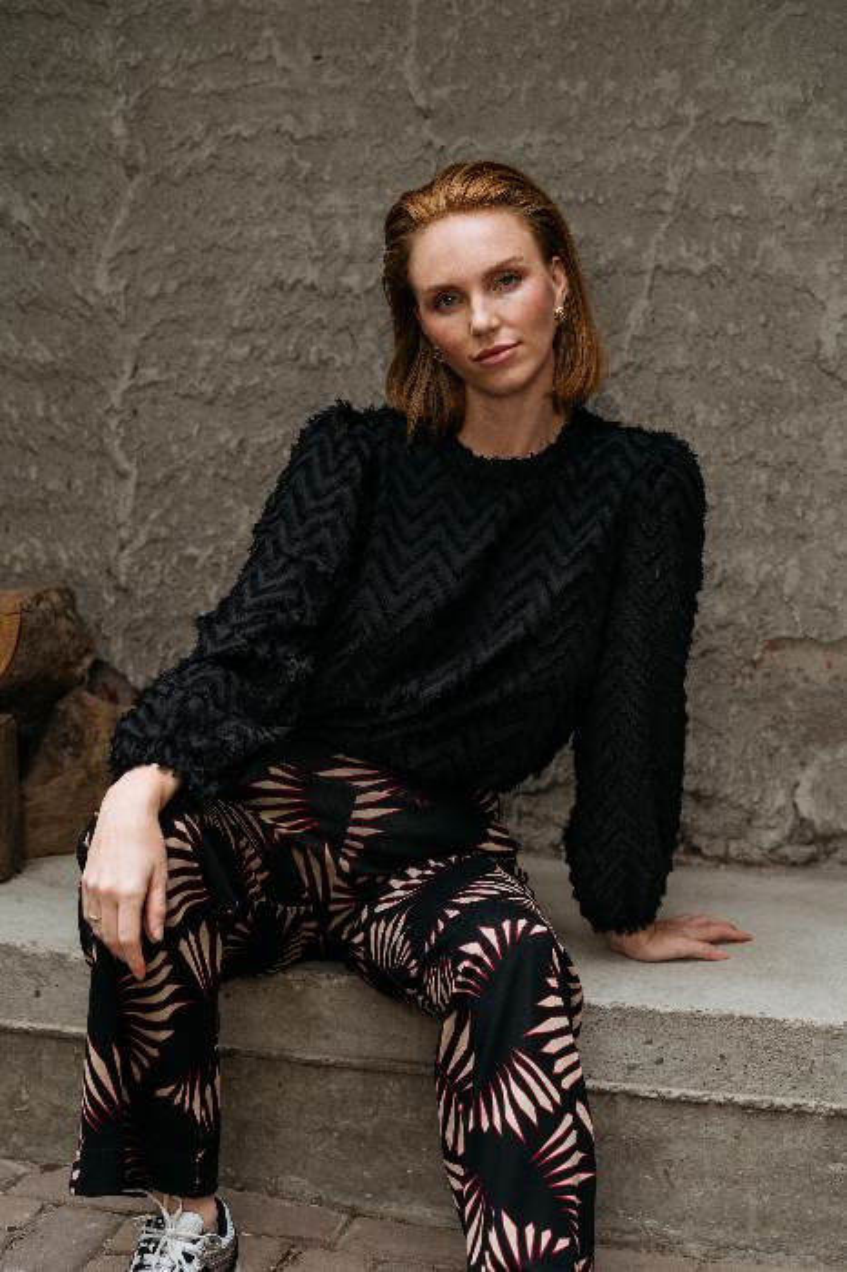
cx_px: 424
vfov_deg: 30.1
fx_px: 2367
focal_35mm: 67
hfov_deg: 20.3
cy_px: 636
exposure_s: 1/200
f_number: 4.5
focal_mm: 67
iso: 640
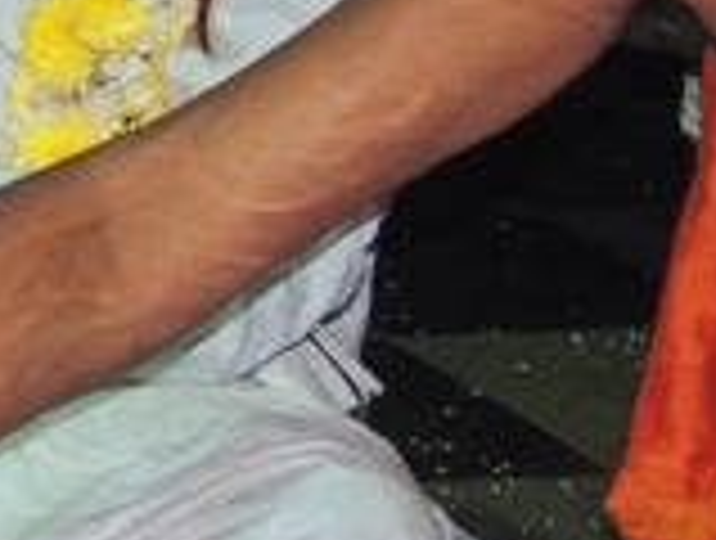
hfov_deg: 8.0
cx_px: -450
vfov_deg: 6.1
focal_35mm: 241
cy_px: -252
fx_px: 4996
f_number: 3.7
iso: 200
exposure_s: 1/50
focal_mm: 10.7
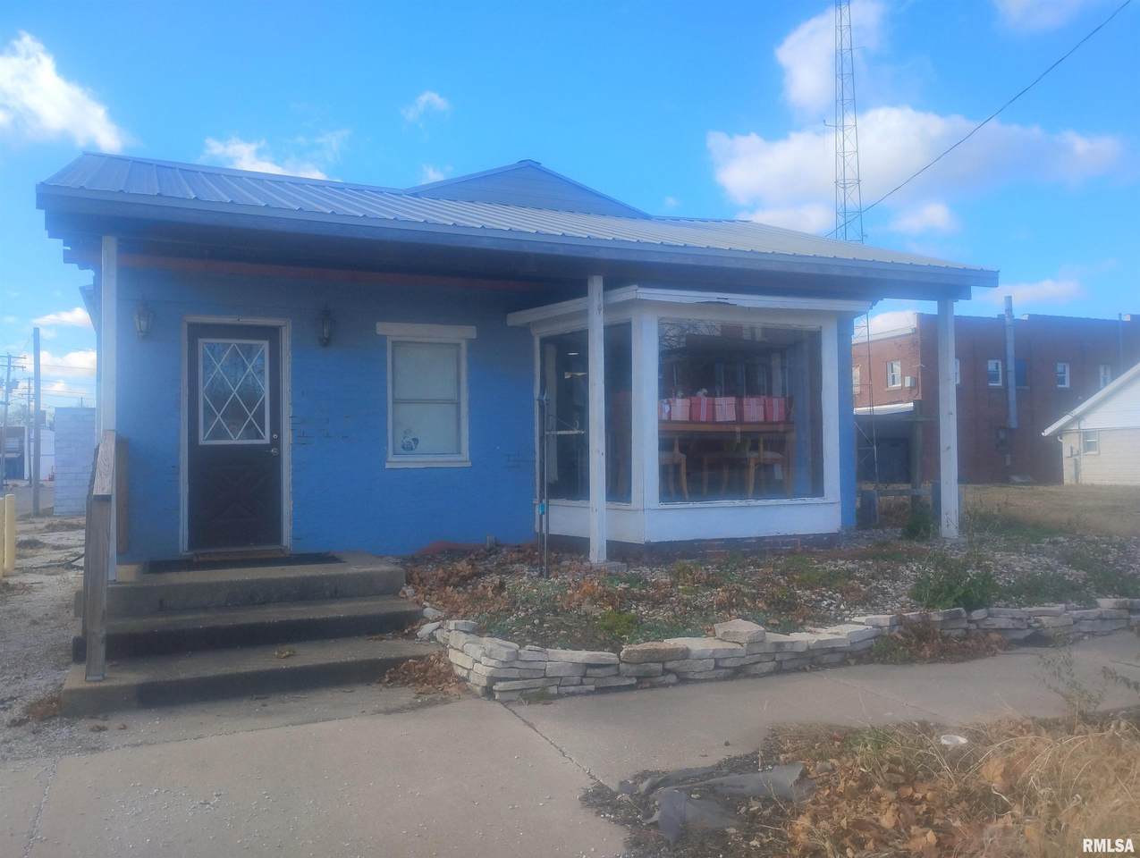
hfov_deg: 63.4
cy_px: 429
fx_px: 923
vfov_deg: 49.9
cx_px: 570
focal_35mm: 28
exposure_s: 1/448
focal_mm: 4.26
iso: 100
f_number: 1.8
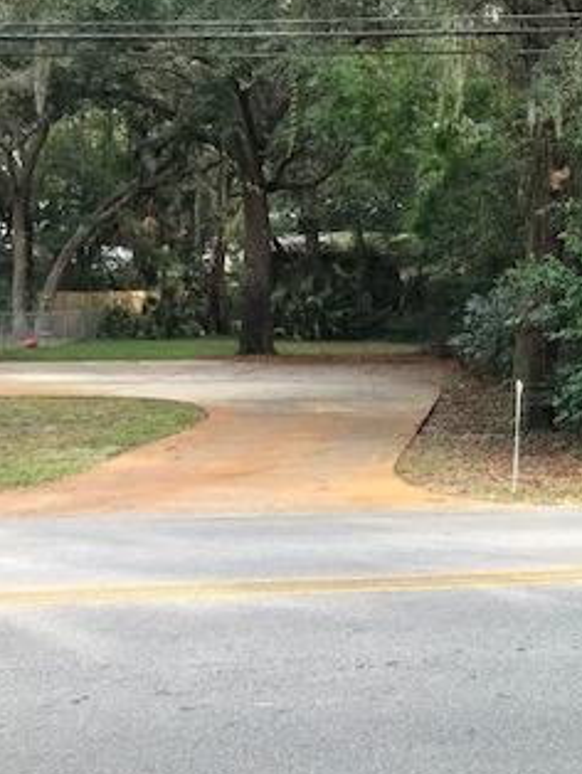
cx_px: 787
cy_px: 316
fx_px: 1276
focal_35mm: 57
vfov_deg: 33.7
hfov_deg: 22.5
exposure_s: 1/198
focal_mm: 3.99
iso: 20
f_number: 1.8
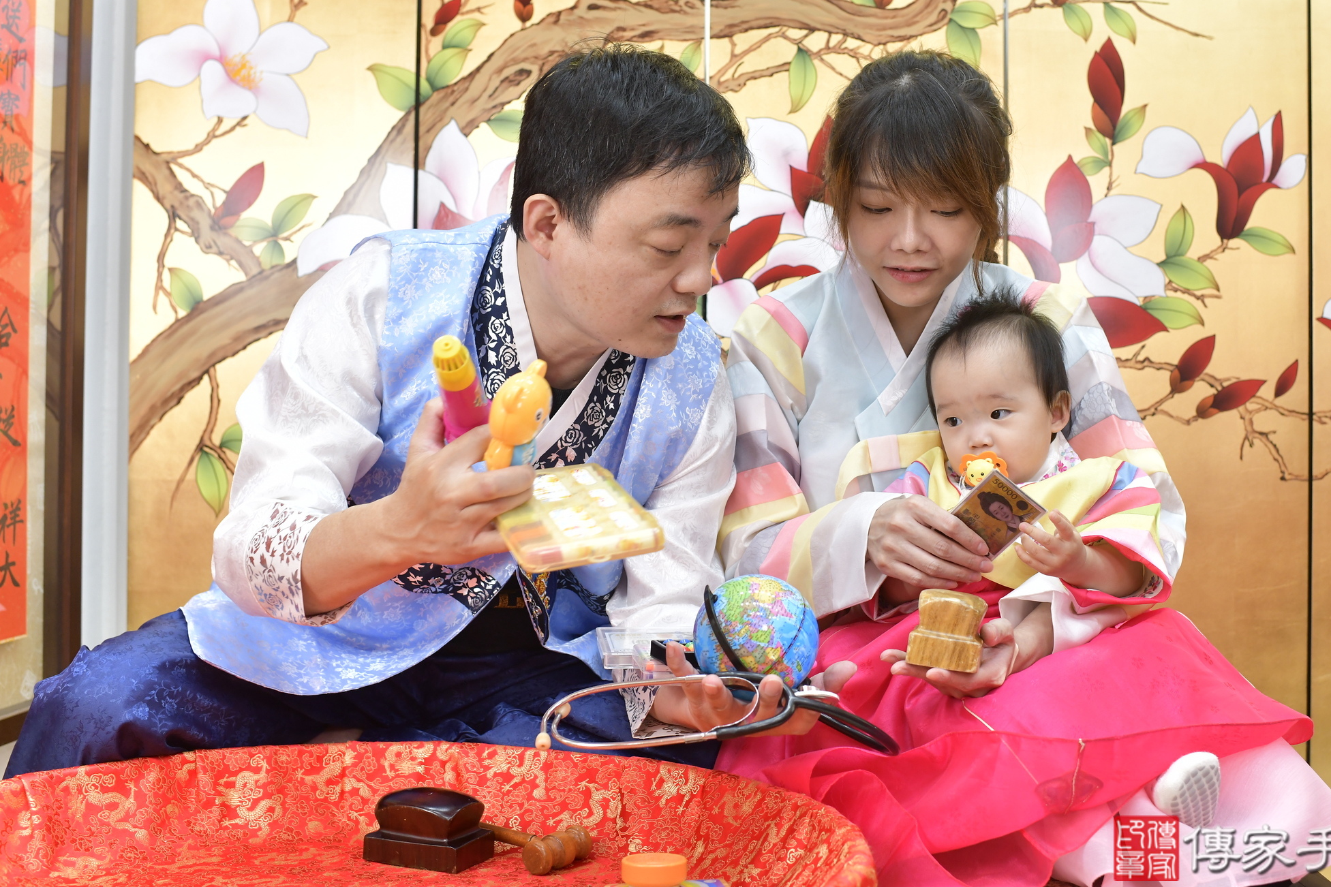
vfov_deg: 31.2
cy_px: 393
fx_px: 1590
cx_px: 780
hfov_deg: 45.3
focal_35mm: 43
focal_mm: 35
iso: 1000
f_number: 4.5
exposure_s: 1/200
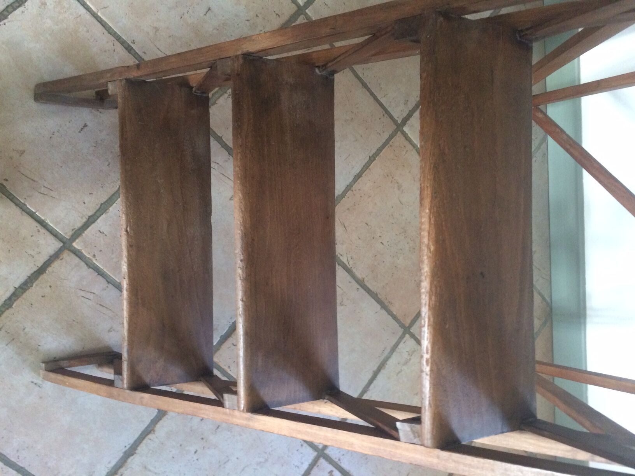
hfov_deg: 61.7
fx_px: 532
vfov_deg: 48.2
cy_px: 238
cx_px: 318
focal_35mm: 29
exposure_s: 1/17
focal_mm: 4.15
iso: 320
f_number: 2.2
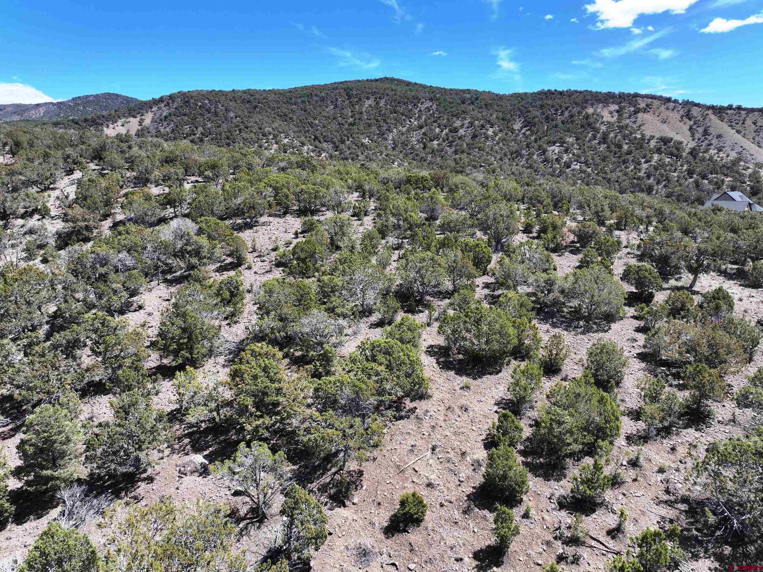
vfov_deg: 56.8
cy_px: 286
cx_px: 382
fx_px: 529
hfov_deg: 71.6
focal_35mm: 24
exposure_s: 1/1600
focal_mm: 12.29
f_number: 2.8
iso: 120
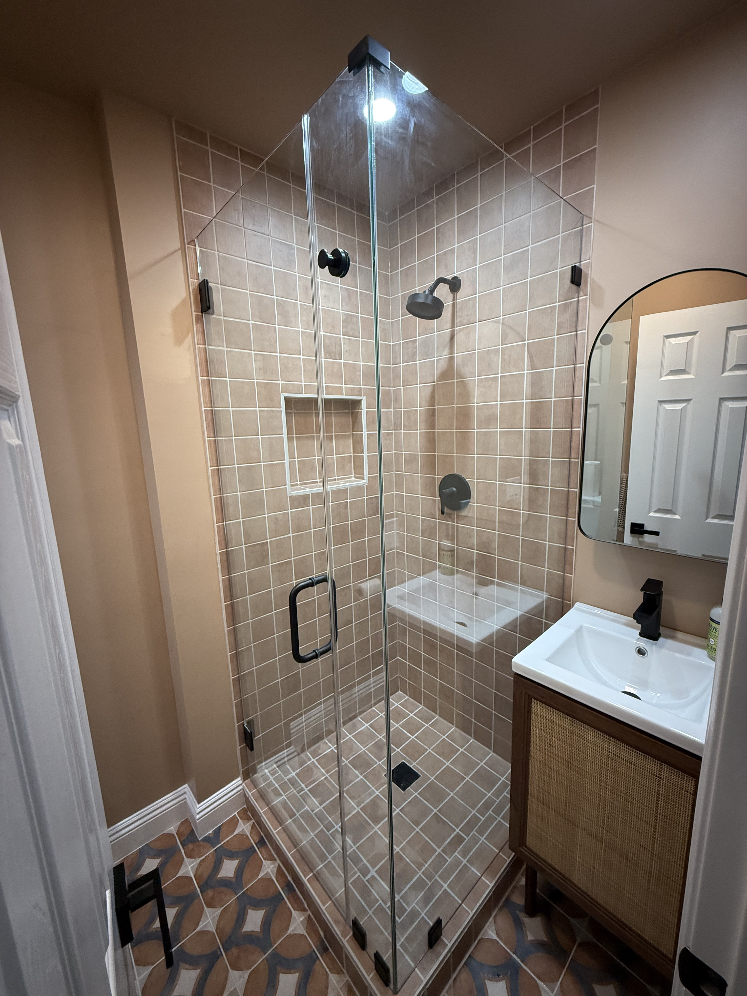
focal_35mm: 14
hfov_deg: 85.7
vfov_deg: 102.1
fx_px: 403
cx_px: 374
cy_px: 498
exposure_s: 1/120
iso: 320
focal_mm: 2.22
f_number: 2.2
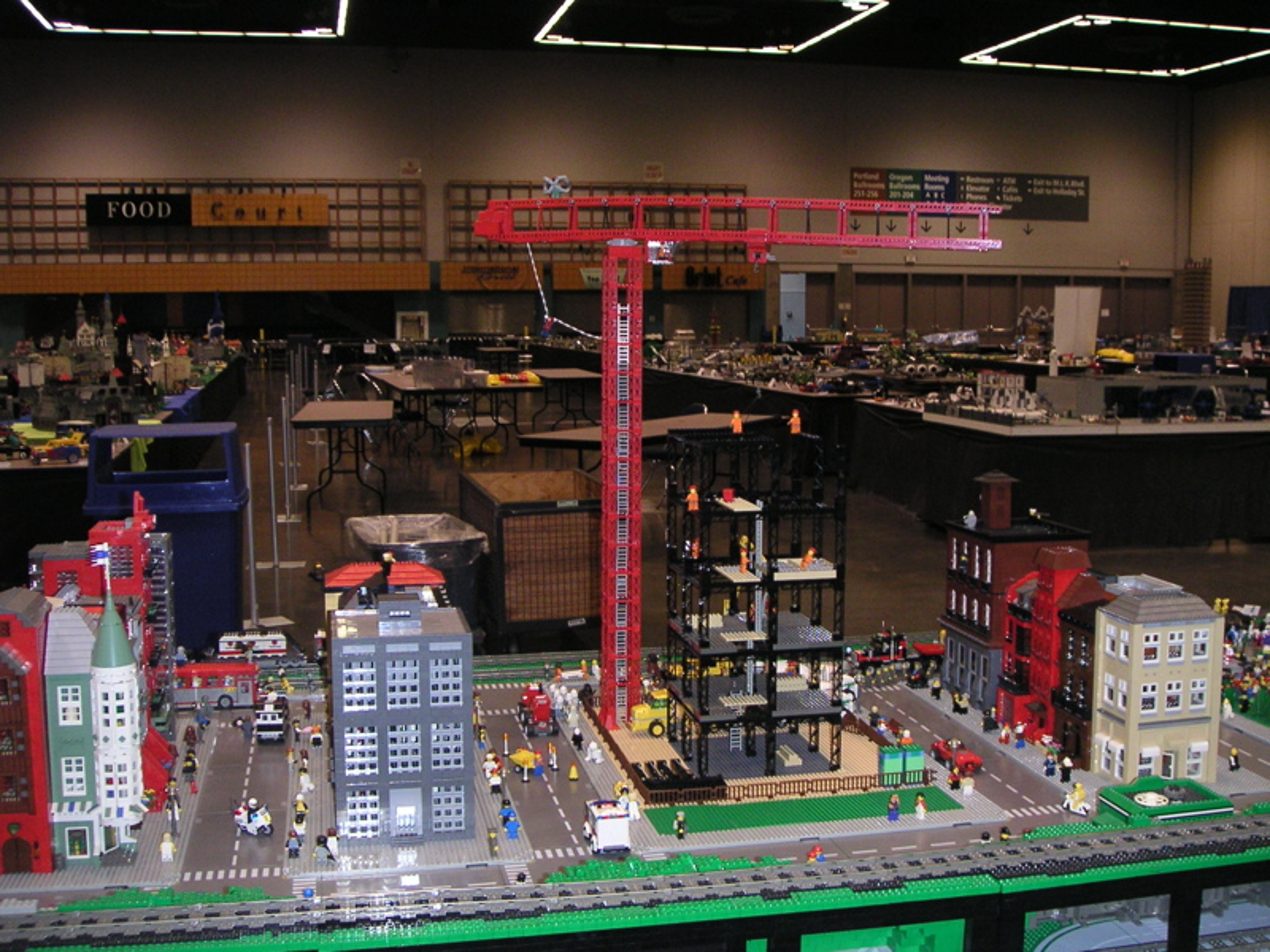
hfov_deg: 49.0
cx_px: 635
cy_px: 476
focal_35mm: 38
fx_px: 1394
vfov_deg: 37.7
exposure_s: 1/45
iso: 160
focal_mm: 6
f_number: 2.8
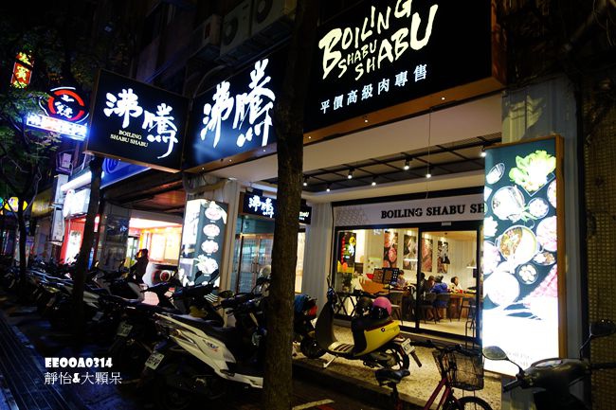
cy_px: 205
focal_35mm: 24
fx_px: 411
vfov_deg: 53.1
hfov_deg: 73.8
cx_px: 308
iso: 200
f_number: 1.8
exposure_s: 1/30
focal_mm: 8.8
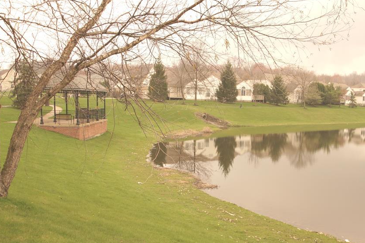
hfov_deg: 44.3
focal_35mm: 44
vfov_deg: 30.5
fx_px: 446
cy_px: 136
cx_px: 220
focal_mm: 24
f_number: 8
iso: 400
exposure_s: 1/200
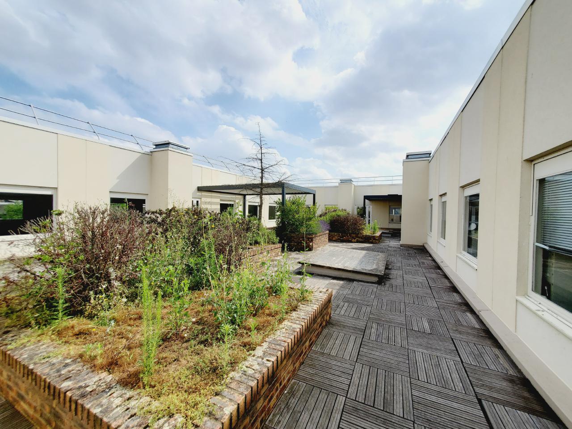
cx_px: 286
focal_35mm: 13
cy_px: 214
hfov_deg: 106.2
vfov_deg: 89.9
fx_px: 215
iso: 50
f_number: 2.2
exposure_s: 1/1440
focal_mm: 1.8
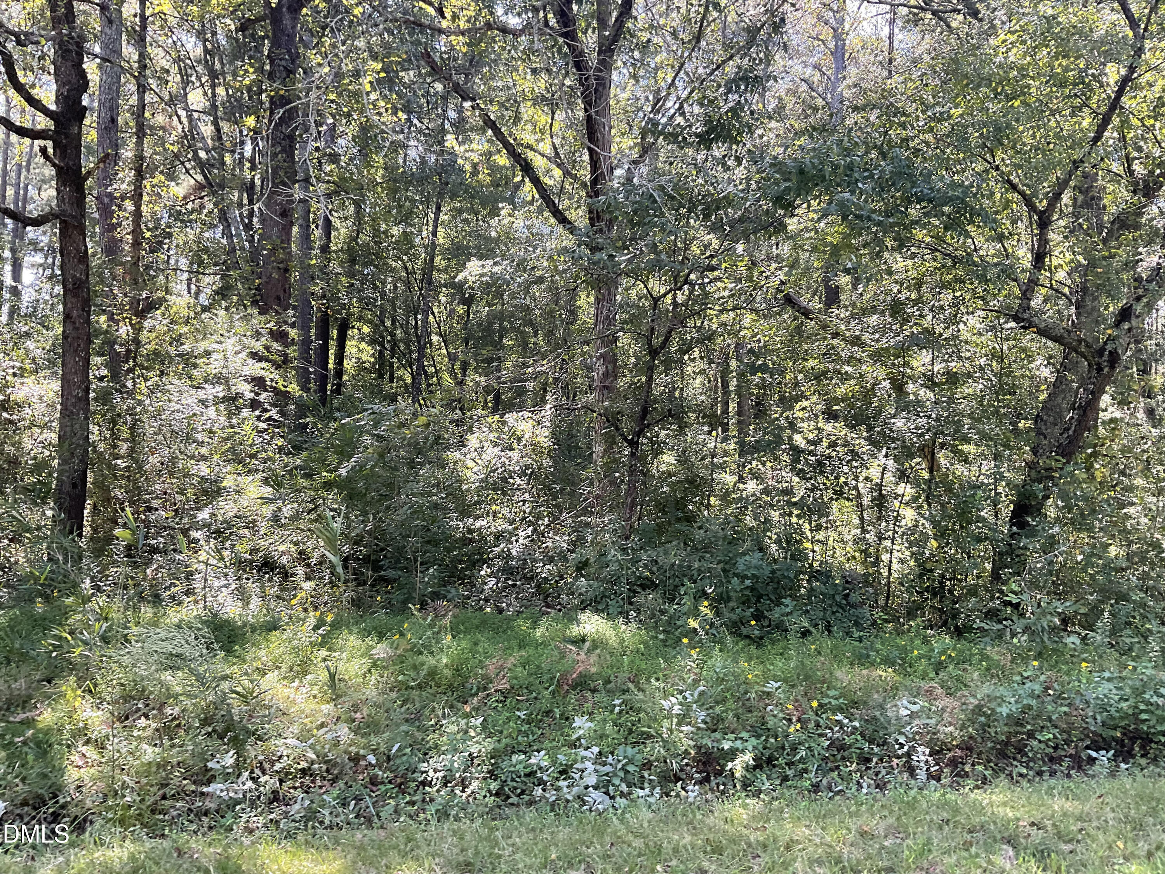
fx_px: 976
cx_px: 582
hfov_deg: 61.7
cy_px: 437
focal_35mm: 29
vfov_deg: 48.2
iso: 32
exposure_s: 1/122
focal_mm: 3
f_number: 1.8
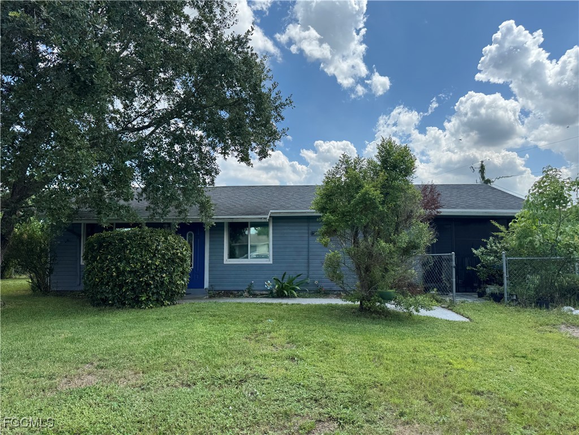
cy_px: 218
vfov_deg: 56.8
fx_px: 401
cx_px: 290
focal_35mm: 24
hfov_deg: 71.6
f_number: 1.78
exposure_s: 1/3247
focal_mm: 6.76
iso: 80
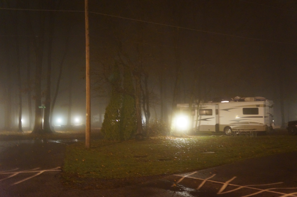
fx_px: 284
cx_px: 148
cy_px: 98
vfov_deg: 38.3
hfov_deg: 55.1
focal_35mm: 34
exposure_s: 1
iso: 3200
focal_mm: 23
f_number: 4
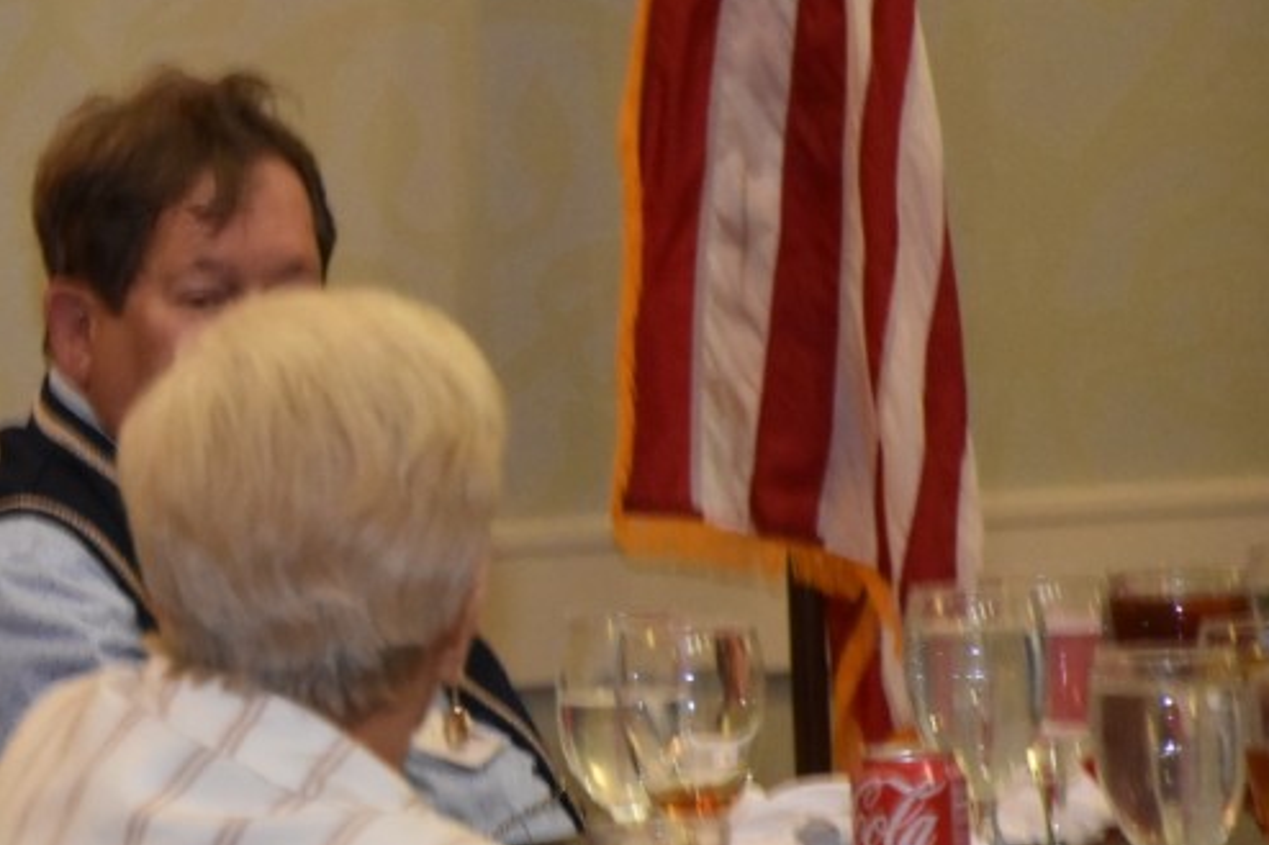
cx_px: -208
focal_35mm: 367
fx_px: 12938
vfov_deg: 3.7
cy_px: 229
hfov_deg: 5.6
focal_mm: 105
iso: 2000
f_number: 5.6
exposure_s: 1/60
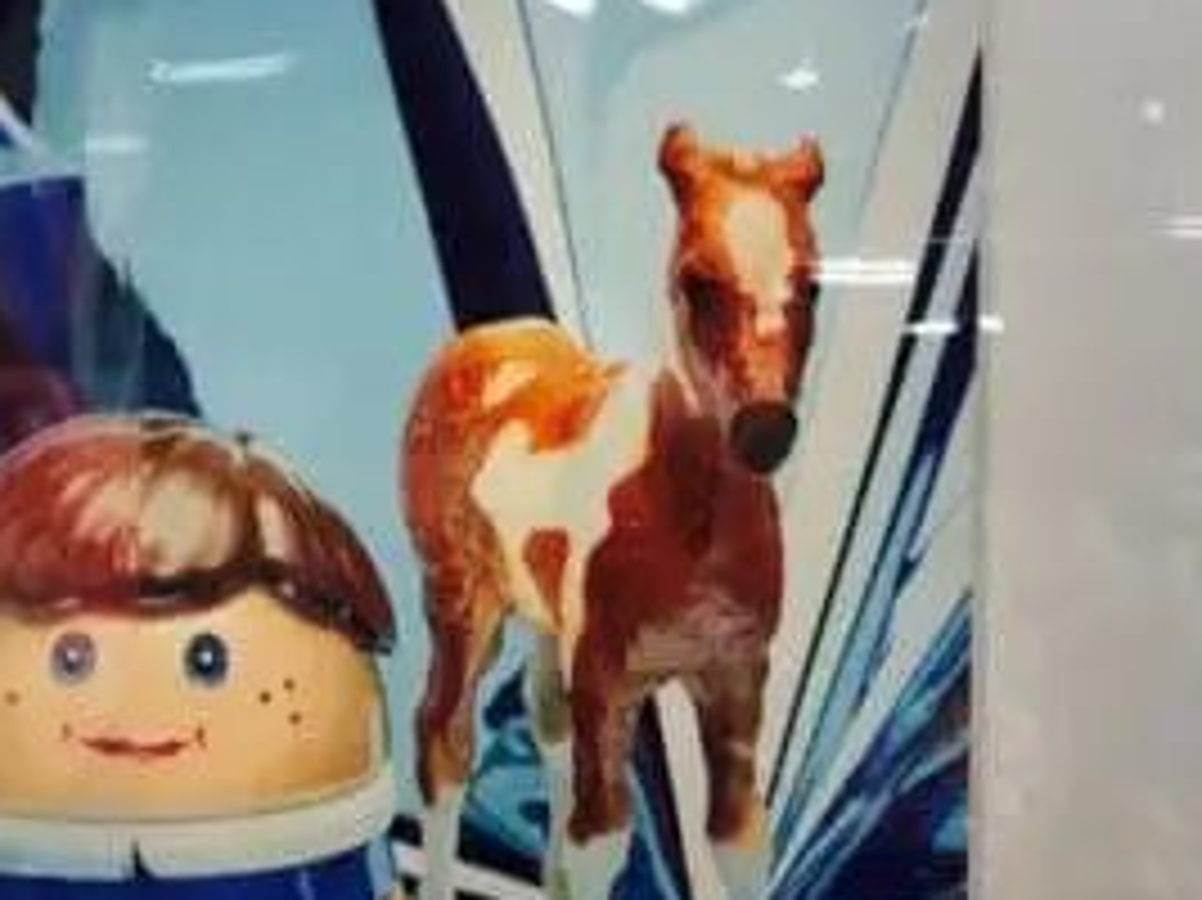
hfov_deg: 16.1
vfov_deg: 12.7
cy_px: 922
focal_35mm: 115
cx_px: 1616
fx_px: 3991
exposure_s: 1/30
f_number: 2.2
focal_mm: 4.12
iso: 64
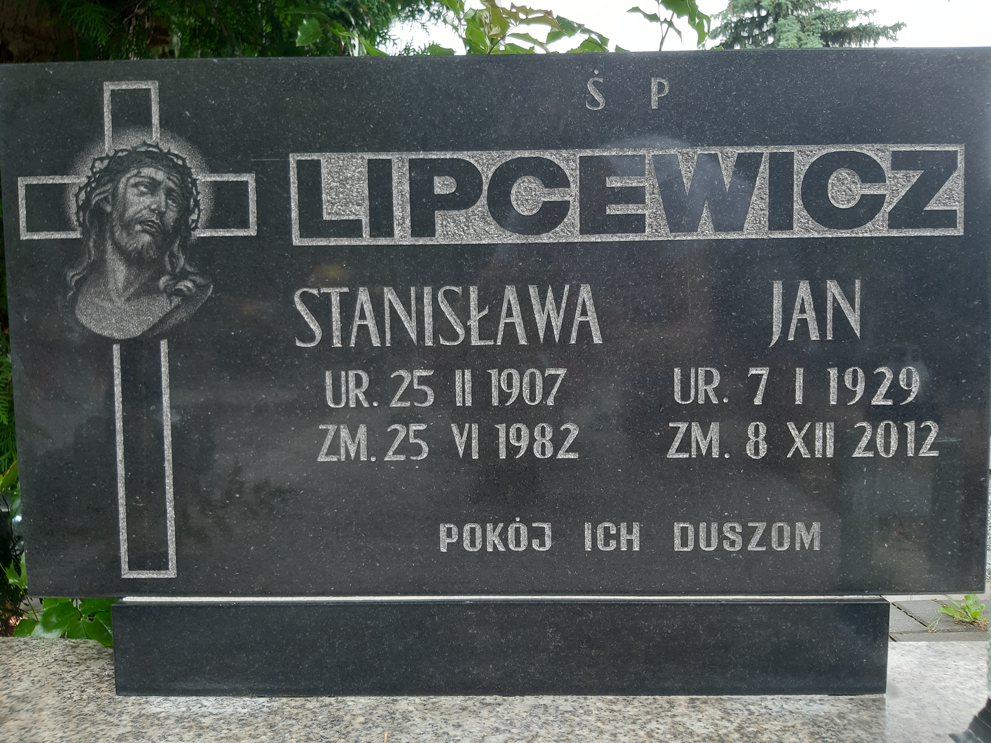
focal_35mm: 27
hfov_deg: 65.3
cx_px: 496
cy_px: 372
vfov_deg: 51.4
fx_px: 773
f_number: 1.7
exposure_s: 1/50
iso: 50
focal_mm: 3.93
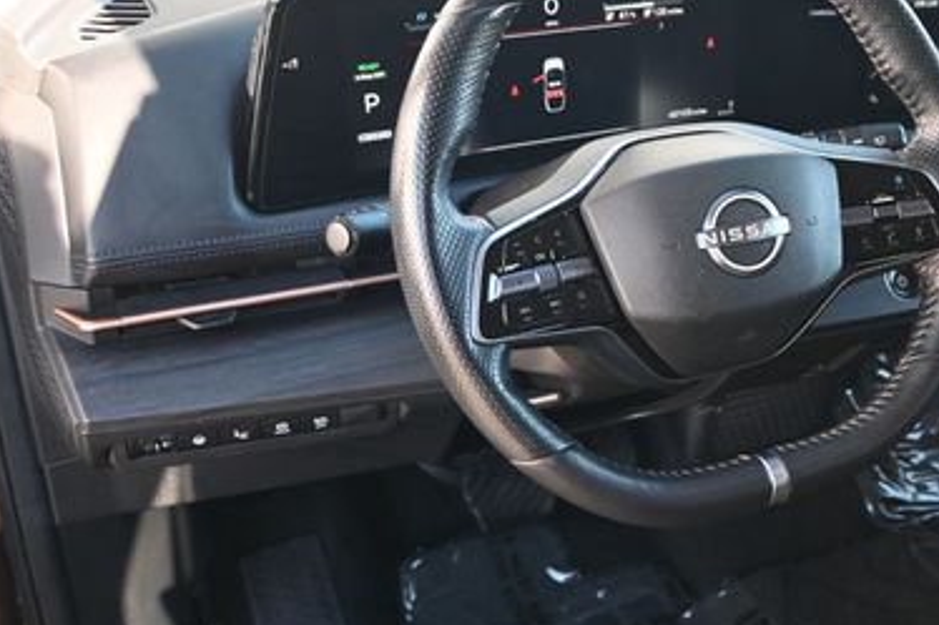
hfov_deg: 35.5
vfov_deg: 25.1
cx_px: 778
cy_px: 329
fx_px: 1404
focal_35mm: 54
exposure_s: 1/125
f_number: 4
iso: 560
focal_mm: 21
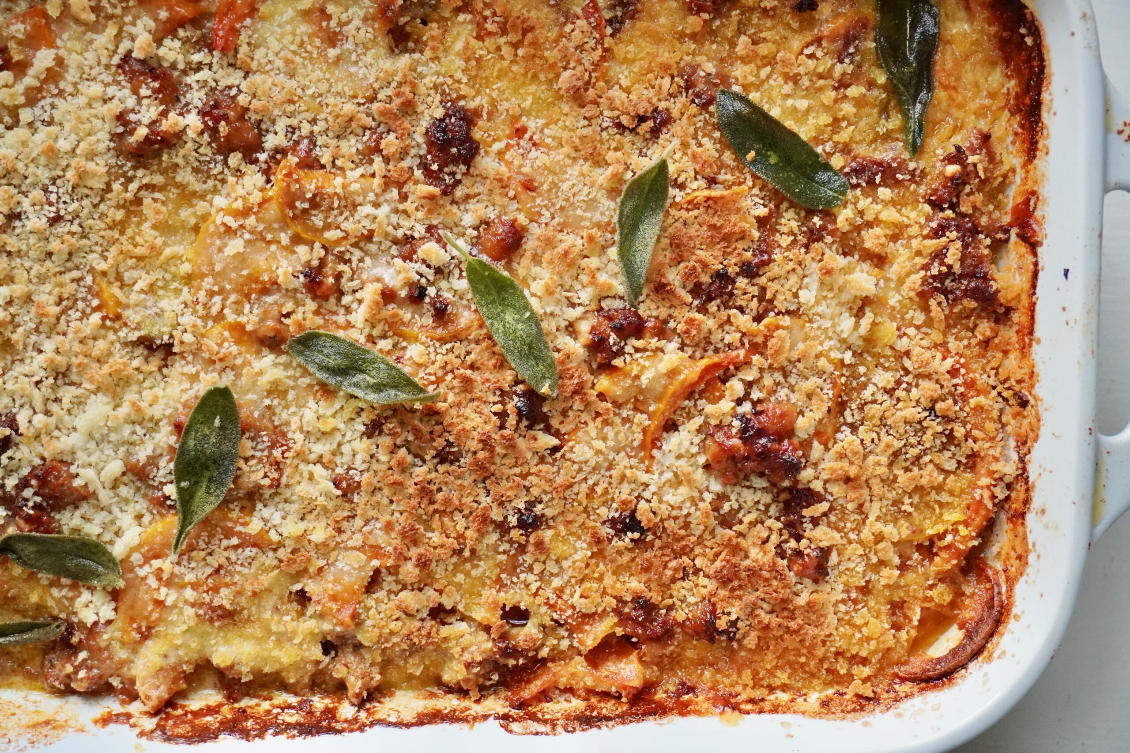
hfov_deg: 37.9
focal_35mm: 52
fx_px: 1648
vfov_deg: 25.7
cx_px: 565
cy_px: 376
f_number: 5.6
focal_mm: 35
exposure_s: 1/800
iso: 2500
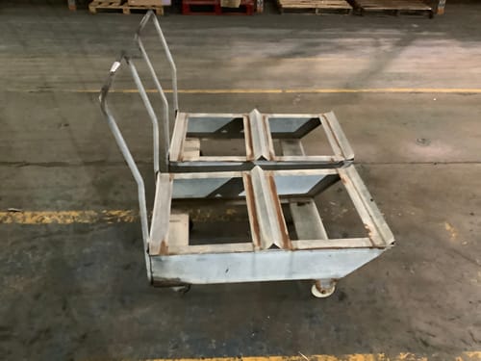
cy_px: 180
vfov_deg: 45.4
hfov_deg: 58.4
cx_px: 240
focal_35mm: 31
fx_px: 431
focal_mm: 3.3
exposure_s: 1/17
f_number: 2.4
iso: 640
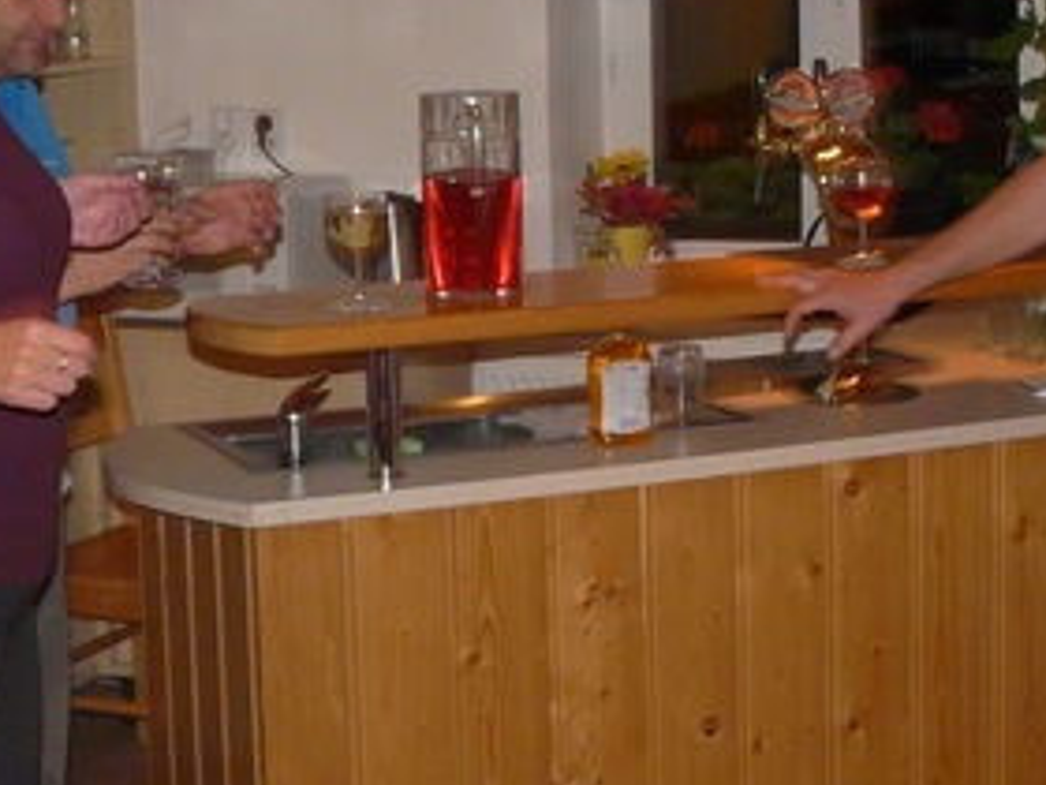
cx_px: 695
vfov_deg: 18.4
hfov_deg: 24.3
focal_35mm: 80
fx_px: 2417
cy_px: 292
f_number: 2.8
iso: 250
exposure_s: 1/8
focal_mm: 4.6
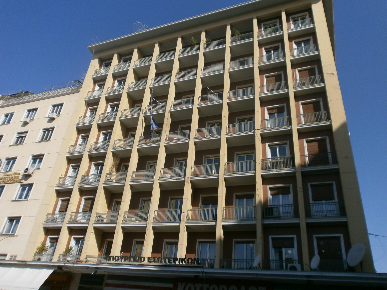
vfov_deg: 51.4
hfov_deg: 65.3
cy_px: 145
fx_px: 302
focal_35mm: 27
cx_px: 194
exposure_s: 1/250
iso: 100
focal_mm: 4.8
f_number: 10
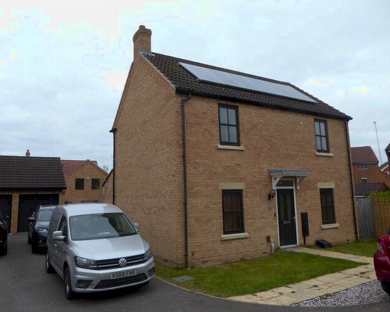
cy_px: 151
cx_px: 179
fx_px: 300
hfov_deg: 65.9
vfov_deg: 54.9
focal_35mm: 26
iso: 100
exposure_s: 1/400
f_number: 4
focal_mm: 4.3
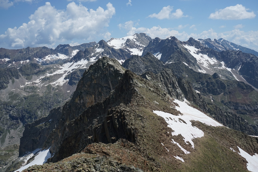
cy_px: 86
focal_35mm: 34
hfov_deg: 55.8
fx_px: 244
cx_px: 129
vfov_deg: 38.9
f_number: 9
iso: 200
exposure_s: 1/800
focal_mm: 34
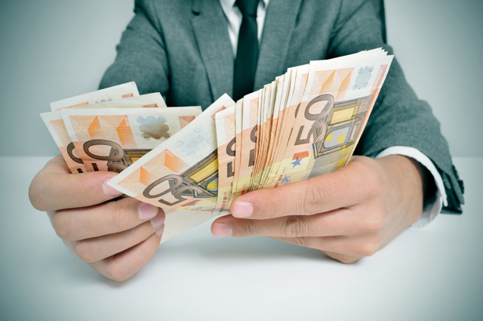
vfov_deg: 43.5
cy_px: 160
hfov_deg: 62.0
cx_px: 242
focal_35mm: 30
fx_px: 402
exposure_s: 1/125
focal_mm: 20
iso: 200
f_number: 9
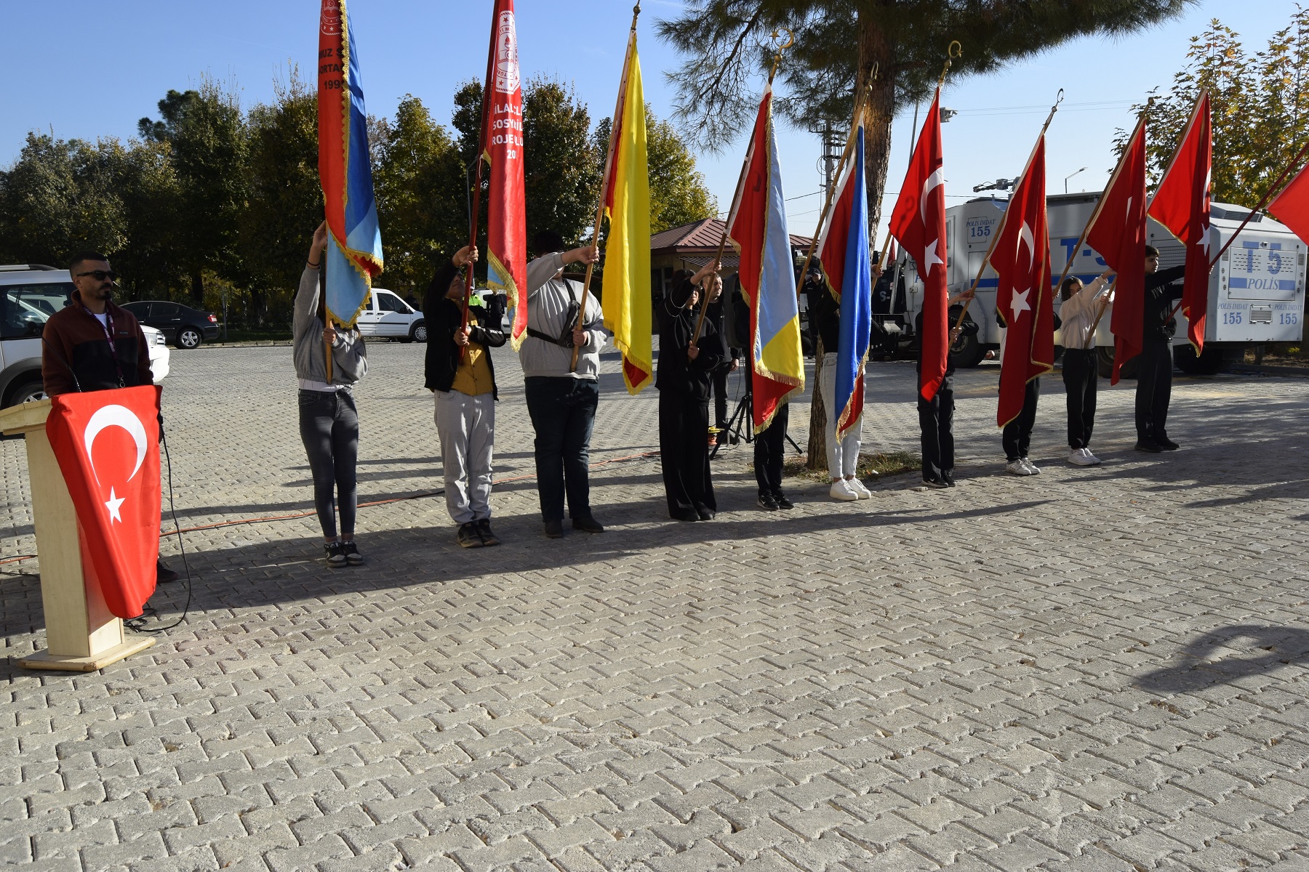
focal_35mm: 30
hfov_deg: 61.9
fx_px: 1091
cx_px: 654
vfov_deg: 43.6
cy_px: 436
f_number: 10
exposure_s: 1/400
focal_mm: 20
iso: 200
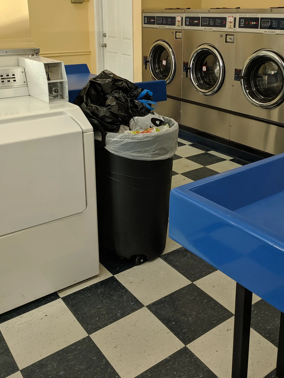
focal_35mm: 37
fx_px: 405
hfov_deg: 38.6
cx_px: 163
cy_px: 136
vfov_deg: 49.5
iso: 83
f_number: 2
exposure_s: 1/120
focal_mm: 4.67
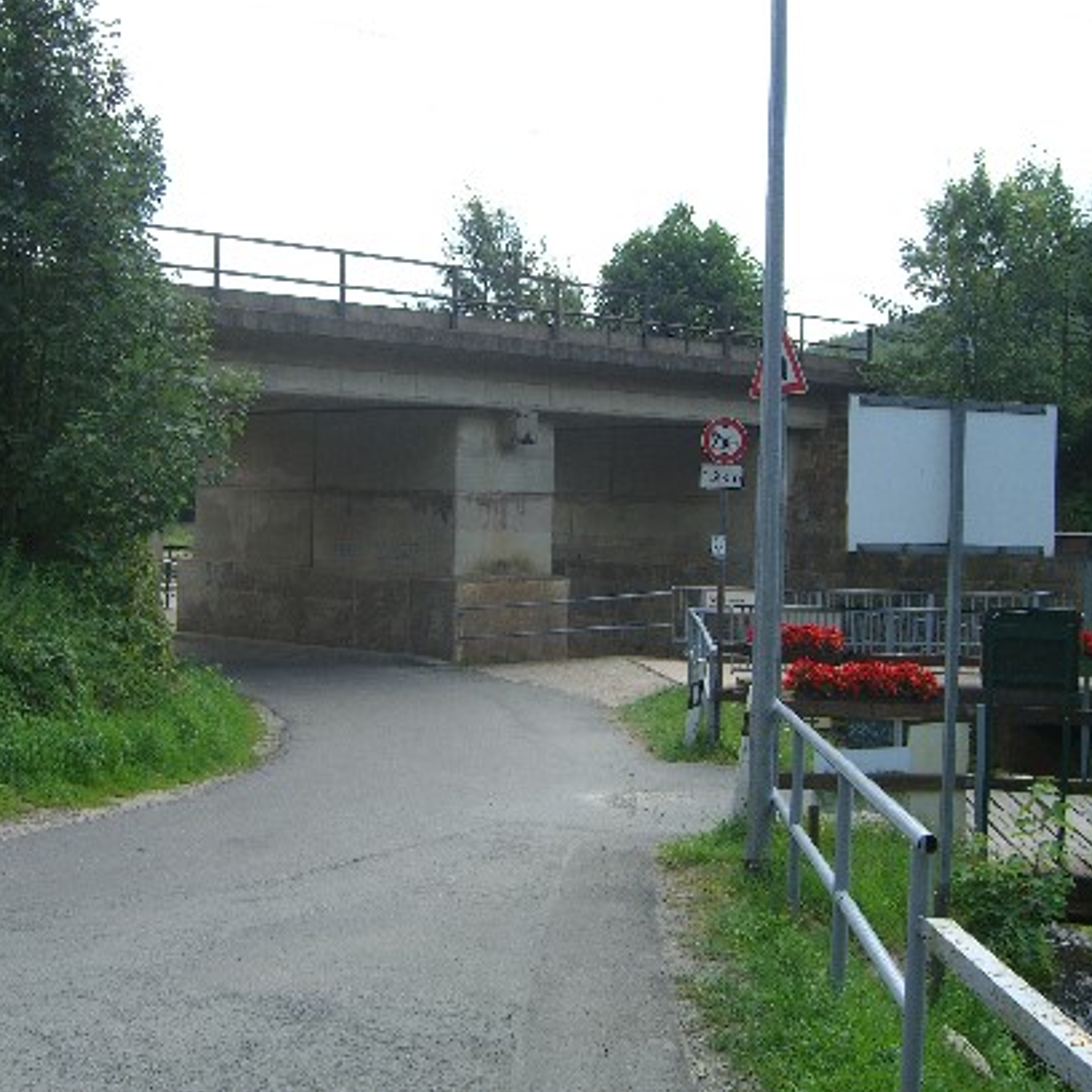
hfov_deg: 35.3
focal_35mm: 48
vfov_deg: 35.3
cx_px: 515
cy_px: 518
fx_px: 1713
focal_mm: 7.9
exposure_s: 1/400
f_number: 2.8
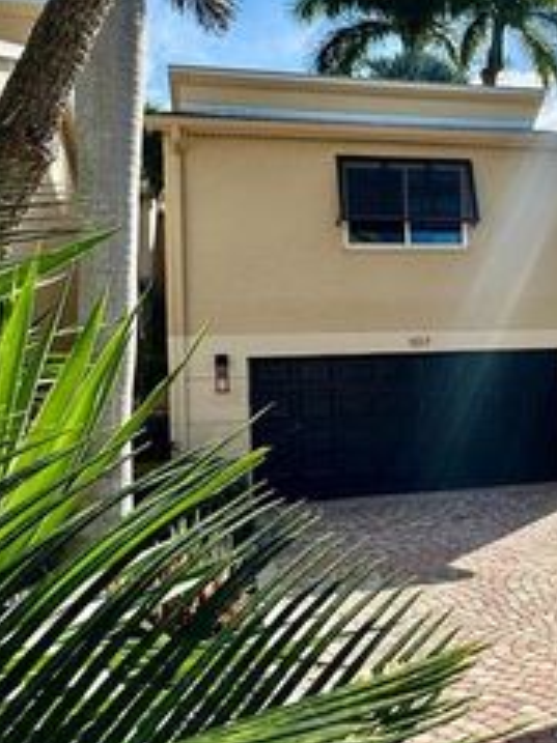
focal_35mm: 39
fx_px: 837
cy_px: 334
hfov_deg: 34.7
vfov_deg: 47.8
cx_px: 501
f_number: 2.2
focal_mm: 2.22
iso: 50
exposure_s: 1/2257
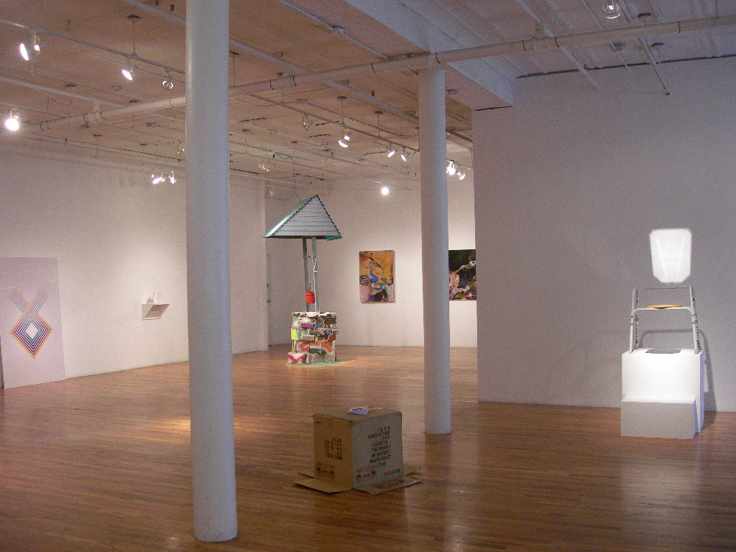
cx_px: 368
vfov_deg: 37.7
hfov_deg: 49.0
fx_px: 808
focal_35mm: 38
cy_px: 276
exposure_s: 1/44.3
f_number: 2.8
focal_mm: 7.8
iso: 400
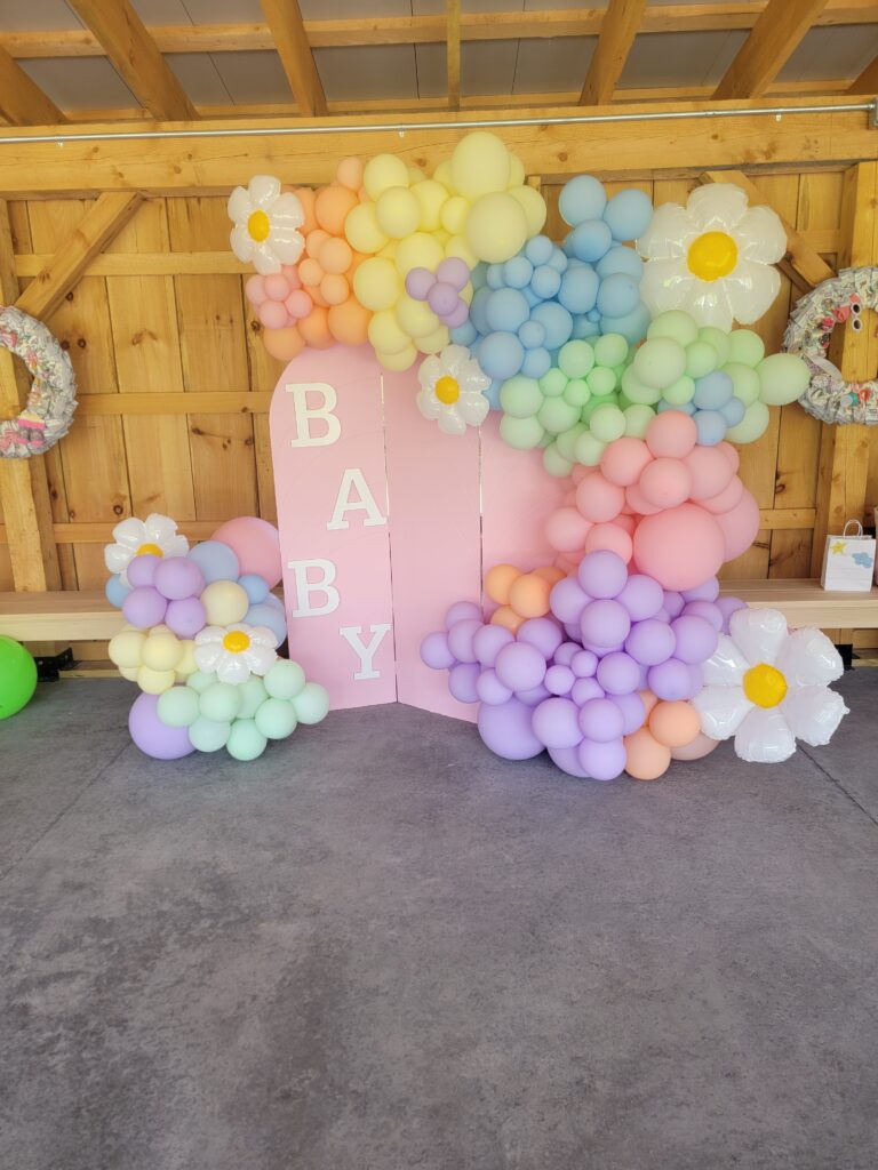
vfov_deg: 71.6
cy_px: 585
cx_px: 439
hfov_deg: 56.8
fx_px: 812
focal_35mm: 24
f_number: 1.8
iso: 80
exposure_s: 1/120
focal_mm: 6.7
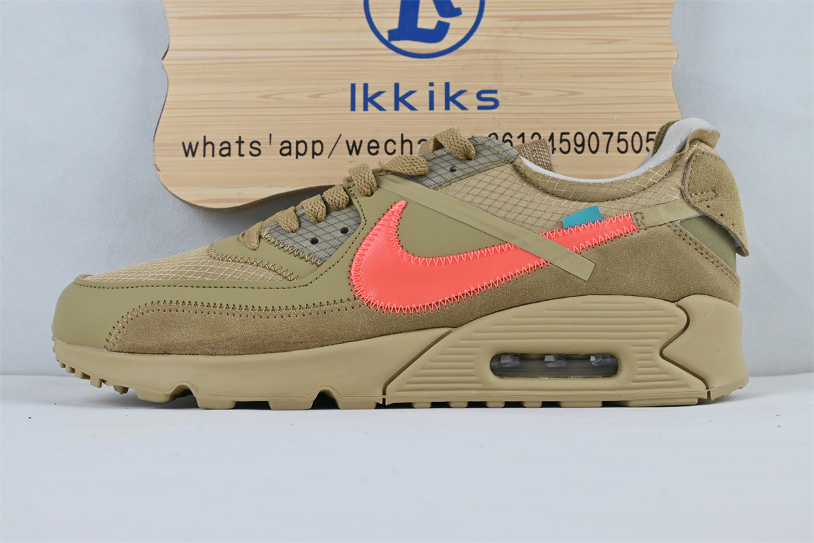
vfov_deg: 27.3
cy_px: 272
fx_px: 1119
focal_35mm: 50
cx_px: 407
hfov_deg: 40.0
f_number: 10
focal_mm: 33
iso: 1000
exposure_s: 1/160
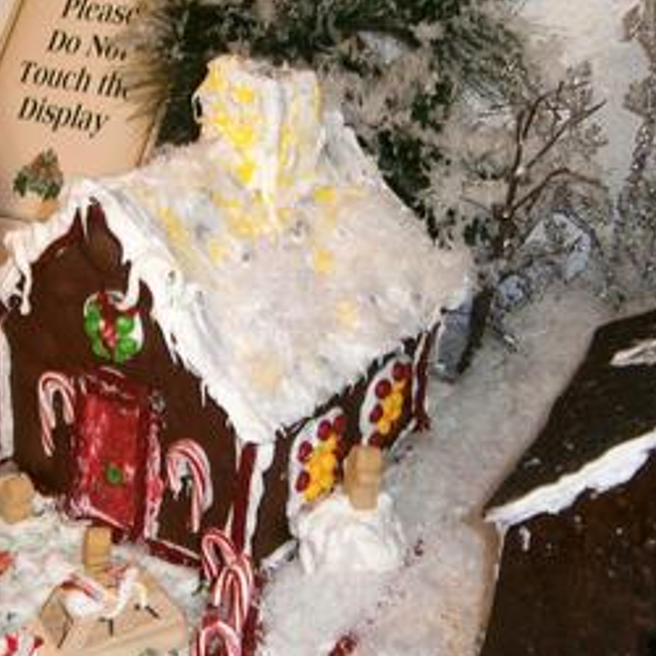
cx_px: 194
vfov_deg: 36.7
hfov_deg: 36.2
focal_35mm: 46
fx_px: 986
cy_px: 279
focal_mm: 4.7
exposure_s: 1/30
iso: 125
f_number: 2.8
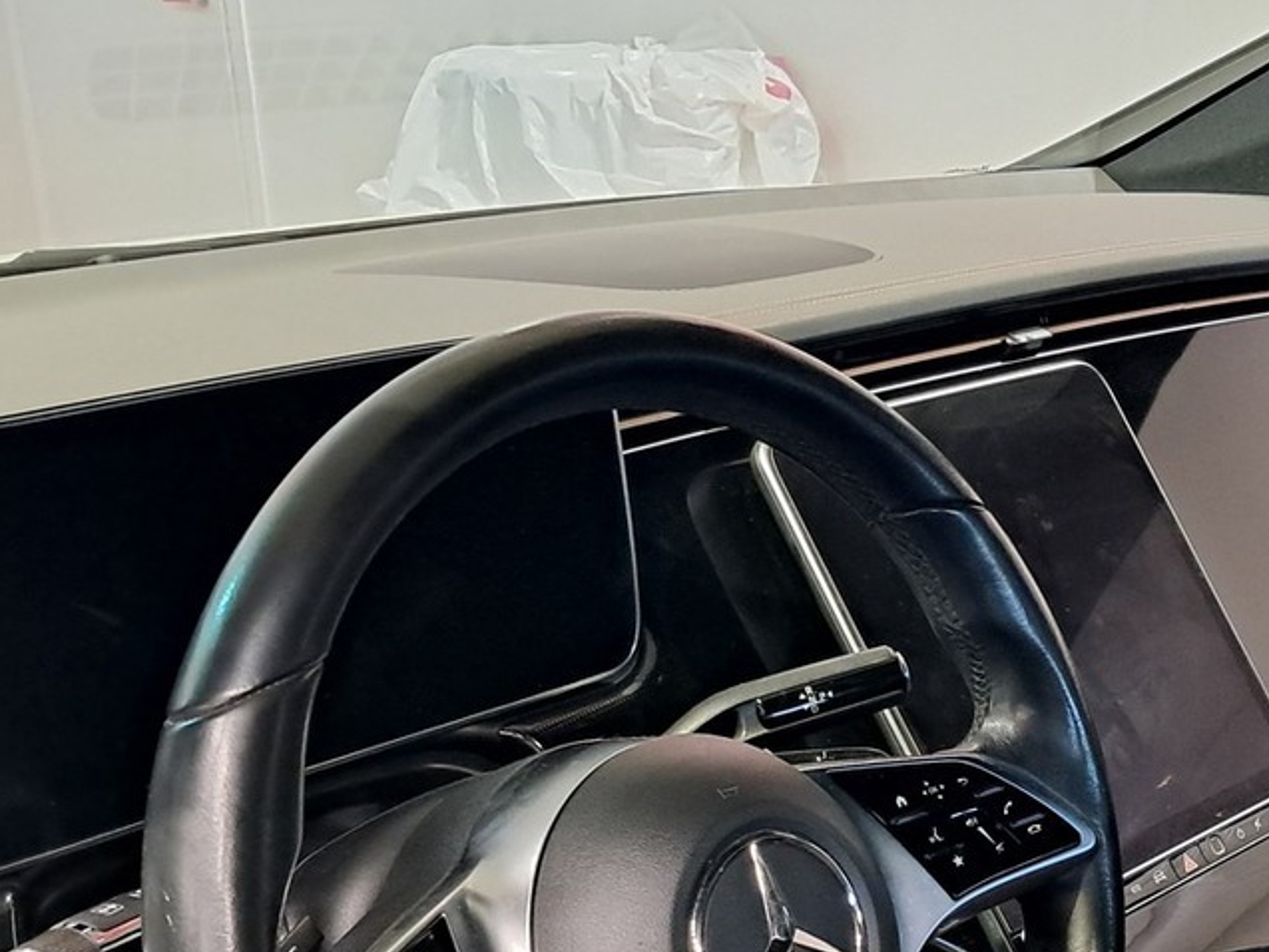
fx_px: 2237
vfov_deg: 23.3
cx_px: 1040
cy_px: 882
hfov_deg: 30.8
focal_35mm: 61
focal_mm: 4
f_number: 1.8
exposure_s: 1/33
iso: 640
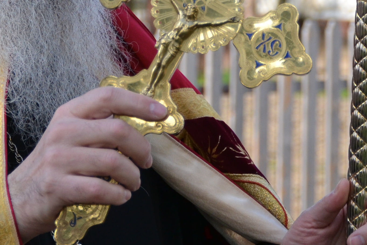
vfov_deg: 5.4
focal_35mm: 254
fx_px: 2589
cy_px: -9
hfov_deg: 8.1
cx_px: 108
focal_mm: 50
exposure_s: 1/800
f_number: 4.8
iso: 400
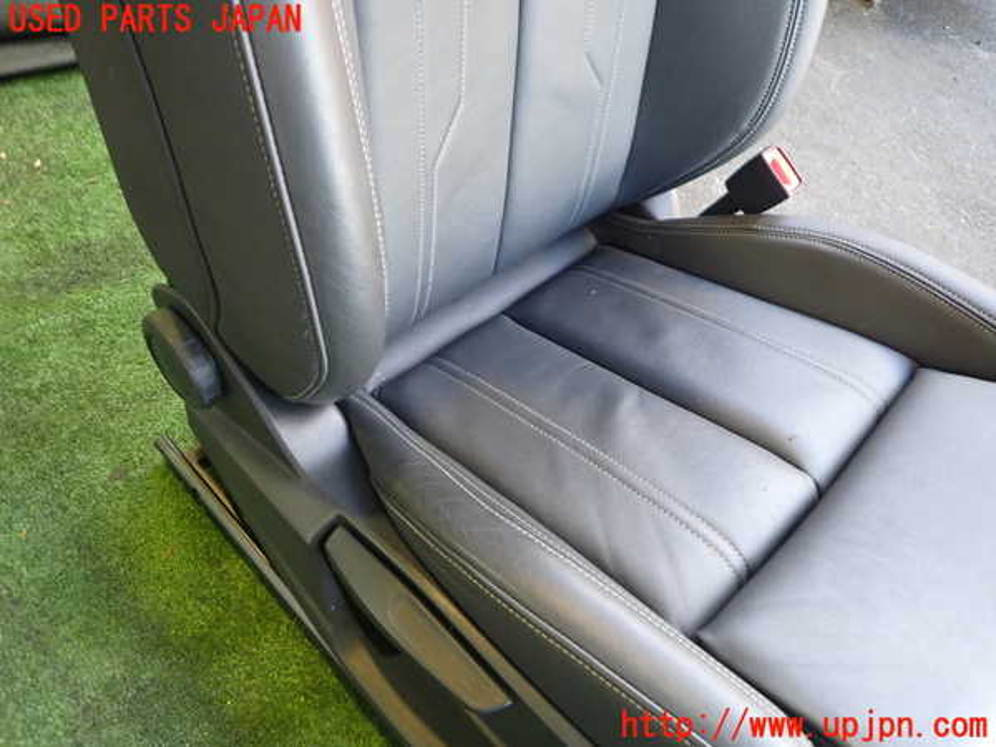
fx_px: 719
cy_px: 374
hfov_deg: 69.4
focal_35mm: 25
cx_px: 498
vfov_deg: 54.9
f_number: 2
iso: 320
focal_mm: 4.5
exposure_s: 1/30
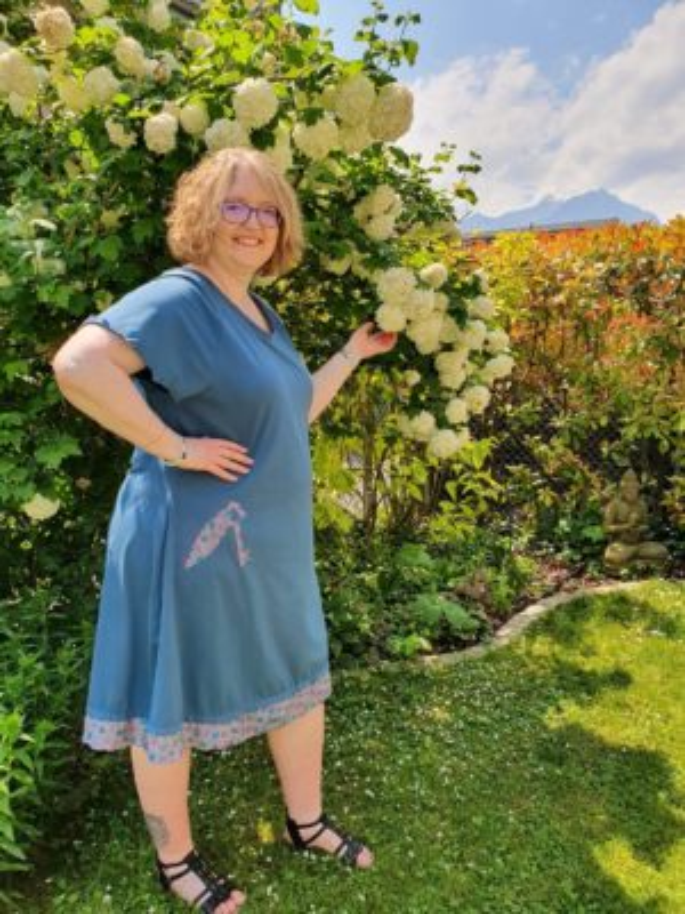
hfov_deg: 53.1
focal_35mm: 26
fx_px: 686
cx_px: 342
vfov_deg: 67.3
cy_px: 457
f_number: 2.4
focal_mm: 4.32
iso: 50
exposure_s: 1/958
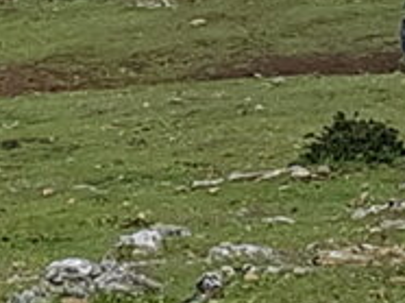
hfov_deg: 15.2
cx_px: -331
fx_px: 1309
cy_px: 33
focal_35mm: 112
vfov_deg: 13.1
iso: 50
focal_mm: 4.2
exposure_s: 1/2064
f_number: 1.7
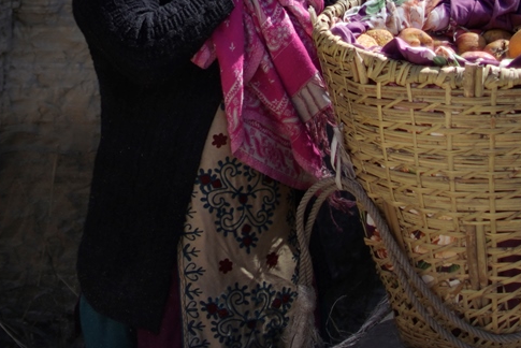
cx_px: 60
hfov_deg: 17.5
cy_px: -145
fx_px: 1665
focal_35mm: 115
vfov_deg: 11.5
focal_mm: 24
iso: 50
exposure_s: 1/1600
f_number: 1.4
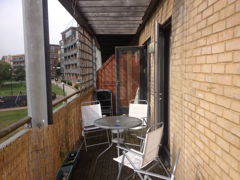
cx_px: 120
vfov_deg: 40.7
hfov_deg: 52.6
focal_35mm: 35
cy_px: 90
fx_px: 243
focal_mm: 4.28
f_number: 2.4
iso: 50
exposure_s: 1/863
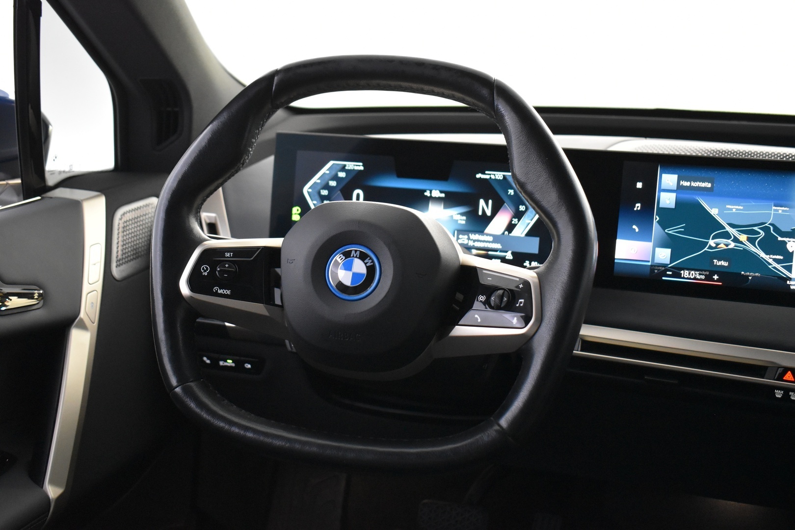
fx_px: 861
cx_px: 398
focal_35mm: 39
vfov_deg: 34.2
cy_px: 265
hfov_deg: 49.6
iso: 3200
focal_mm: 26
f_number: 4
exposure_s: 1/30
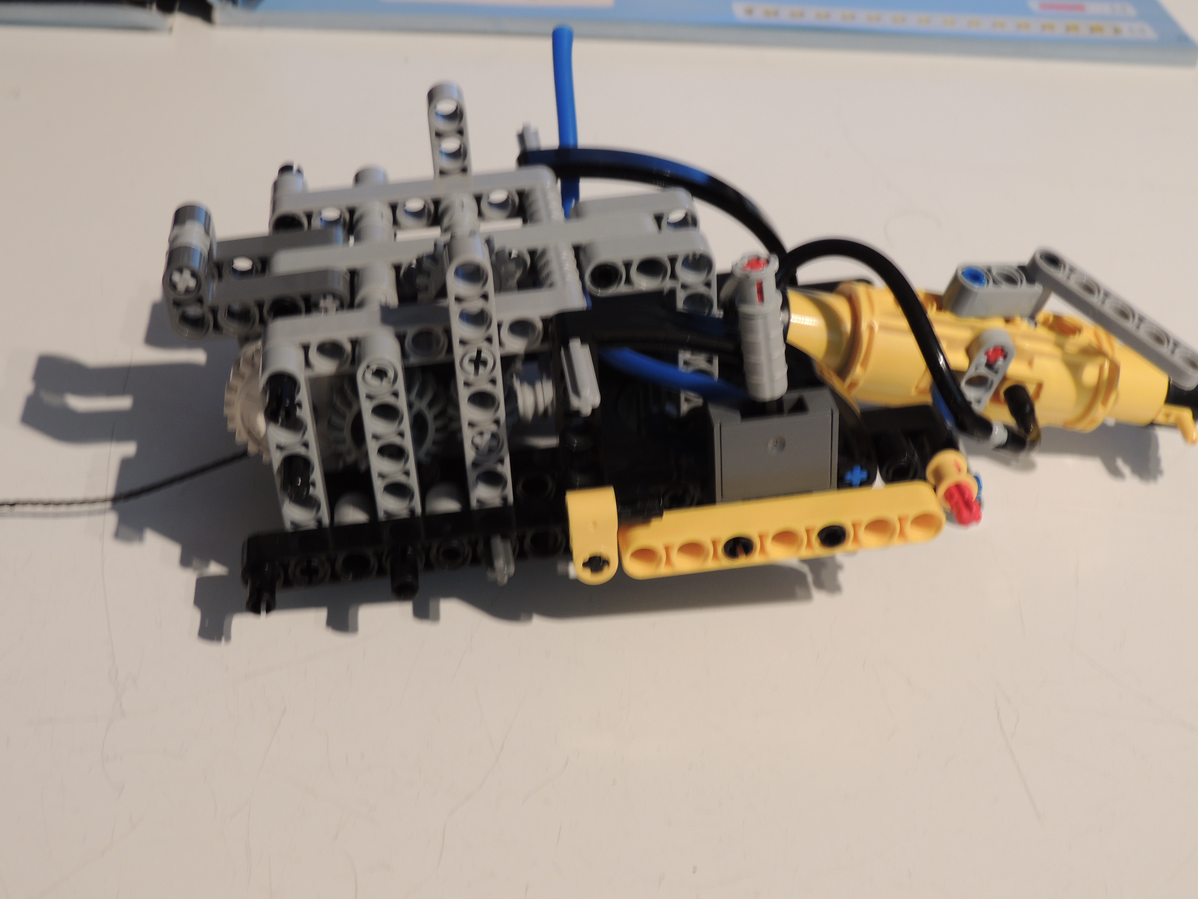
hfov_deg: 38.2
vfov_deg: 29.1
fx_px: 1730
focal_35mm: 50
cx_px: 599
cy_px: 450
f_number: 4
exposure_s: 1/2.5
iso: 100
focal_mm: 8.9
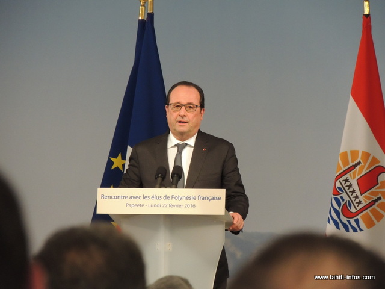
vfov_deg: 3.2
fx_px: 5227
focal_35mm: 470
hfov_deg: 4.2
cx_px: 192
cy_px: 144
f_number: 4.9
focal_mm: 83.8
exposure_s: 1/100
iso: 800
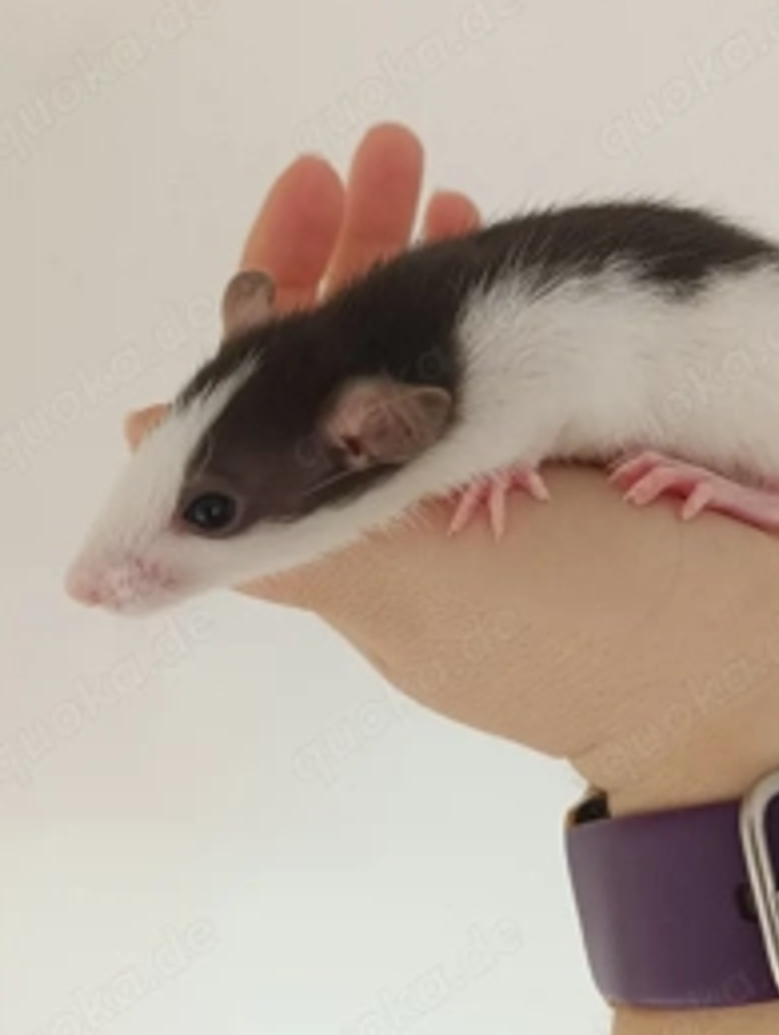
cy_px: 424
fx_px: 1107
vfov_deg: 49.8
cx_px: 491
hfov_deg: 38.5
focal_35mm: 37
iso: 415
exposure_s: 1/101
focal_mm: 5.59
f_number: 1.88
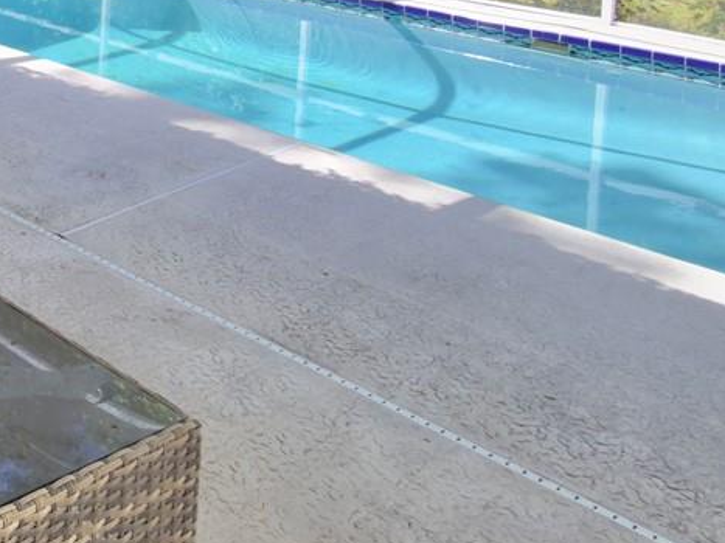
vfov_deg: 25.6
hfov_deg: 31.7
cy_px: -180
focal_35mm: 48
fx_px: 1005
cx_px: -188
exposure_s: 1/121
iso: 32
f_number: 2.2
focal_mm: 2.22
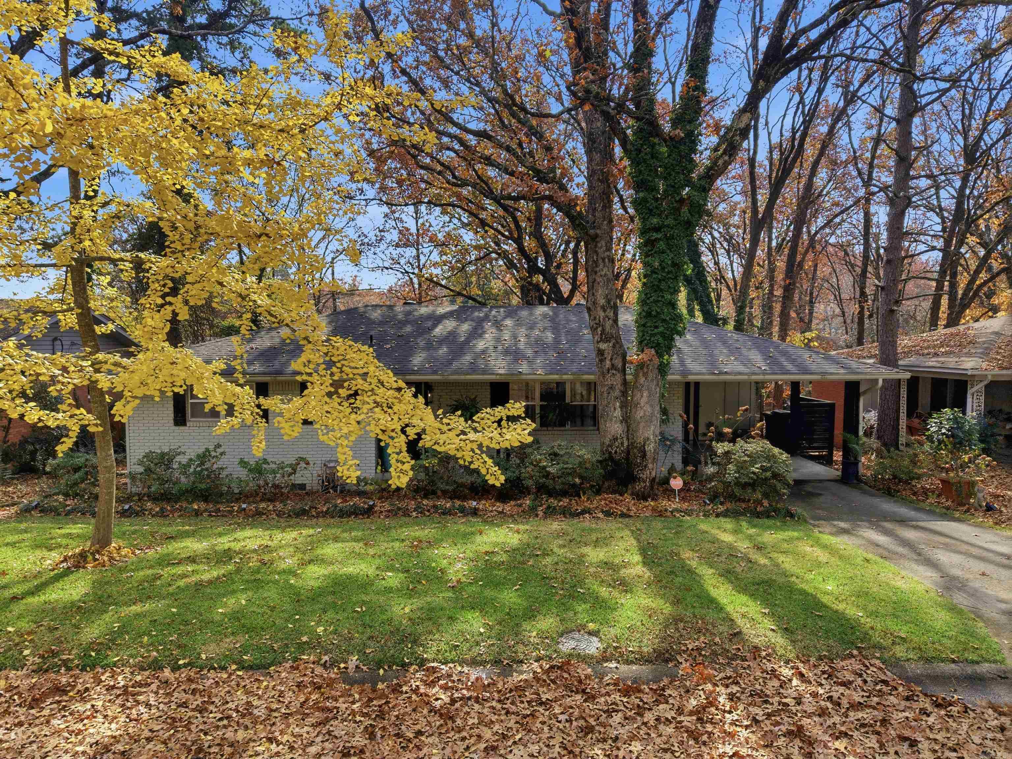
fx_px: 702
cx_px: 506
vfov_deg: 56.8
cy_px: 380
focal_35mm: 24
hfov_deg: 71.6
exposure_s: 1/5000
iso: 420
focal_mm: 8.7
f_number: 1.8
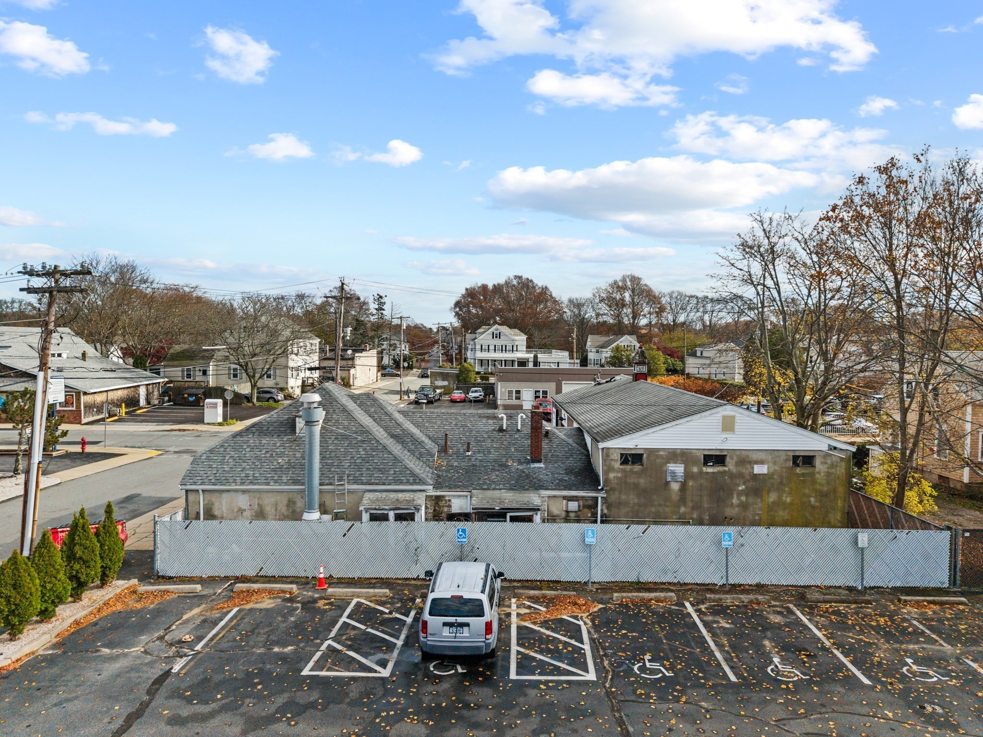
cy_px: 368
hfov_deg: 71.6
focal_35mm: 24
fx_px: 682
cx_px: 492
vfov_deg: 56.8
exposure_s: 1/5000
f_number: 1.8
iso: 300
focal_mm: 8.67
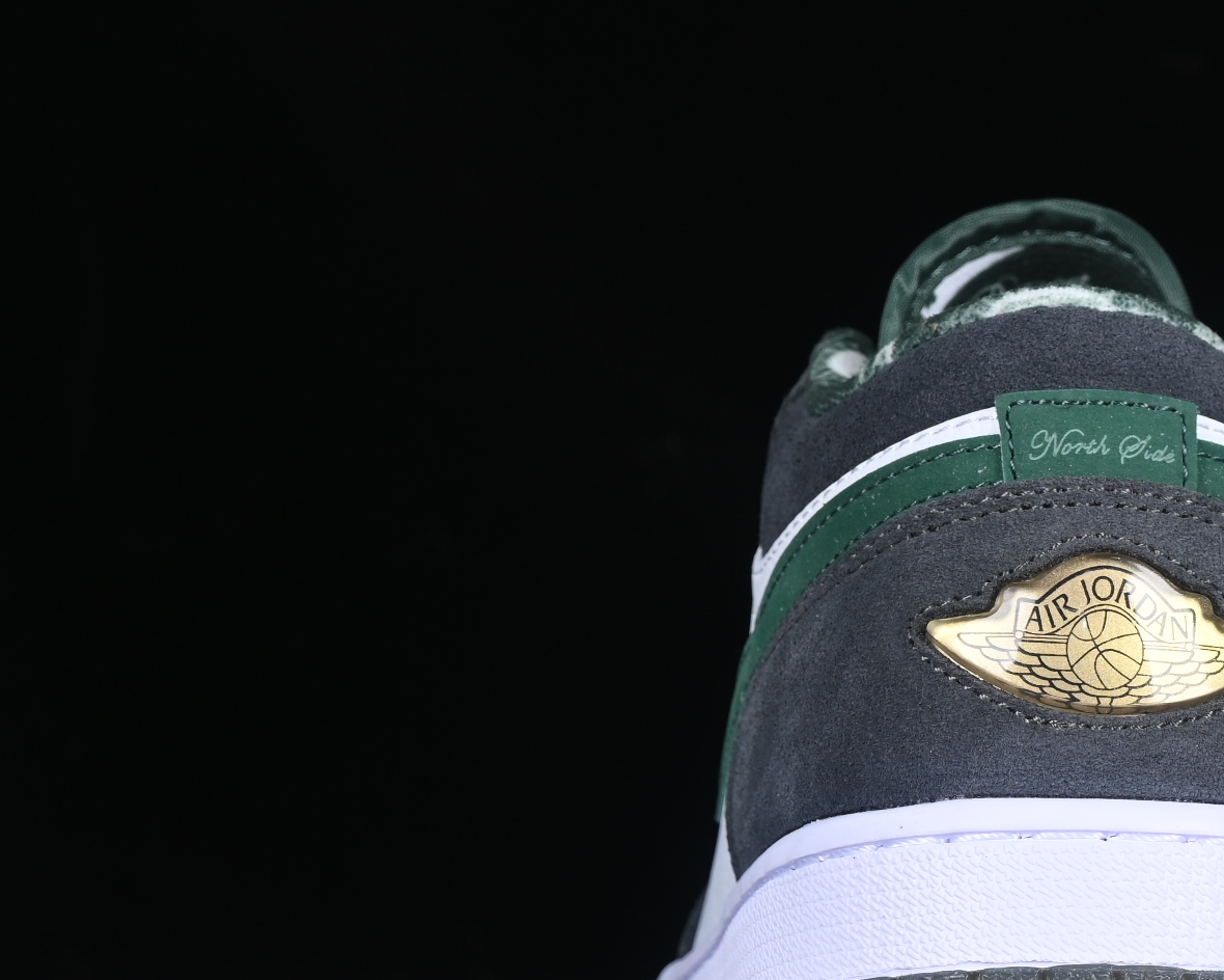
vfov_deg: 9.3
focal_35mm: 166
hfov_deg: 11.4
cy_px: 453
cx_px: 1368
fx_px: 6013
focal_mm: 50
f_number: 7.1
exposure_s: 1/80
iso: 160
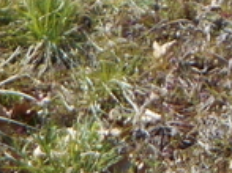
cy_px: 157
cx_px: 391
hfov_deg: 3.2
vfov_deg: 2.4
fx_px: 4112
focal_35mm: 614
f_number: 6
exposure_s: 1/250
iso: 80
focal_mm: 20.1
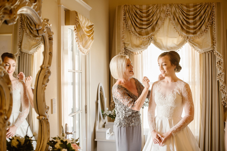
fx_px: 315
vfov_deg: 27.0
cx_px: 114
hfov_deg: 39.6
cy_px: 76
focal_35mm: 50
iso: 1000
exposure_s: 1/250
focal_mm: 50
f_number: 2.5
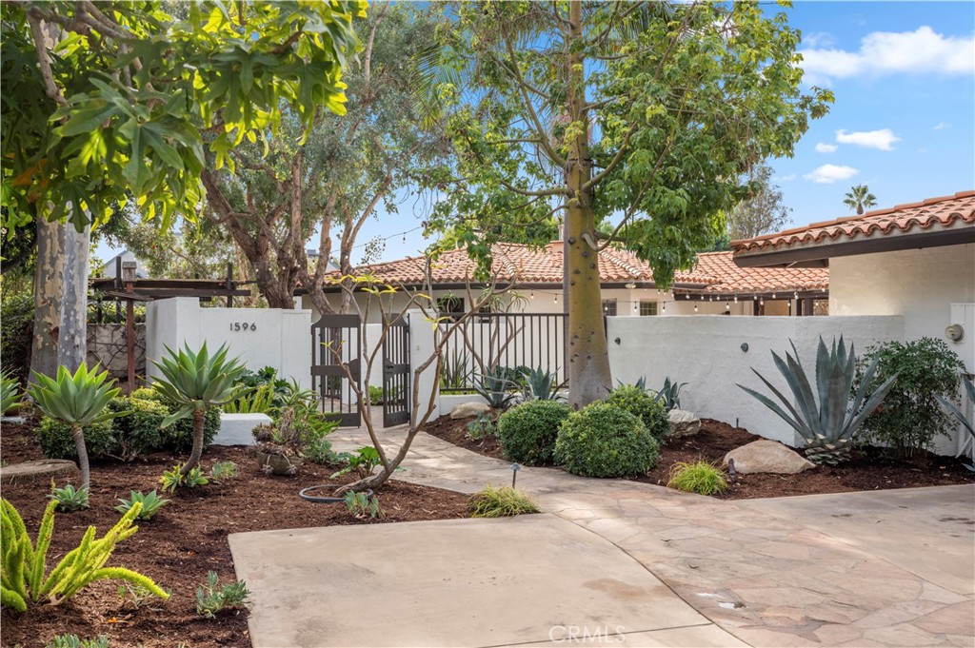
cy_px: 324
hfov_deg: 55.8
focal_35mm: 34
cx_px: 488
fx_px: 920
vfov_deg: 38.8
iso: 80
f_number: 9
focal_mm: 34
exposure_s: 1/60
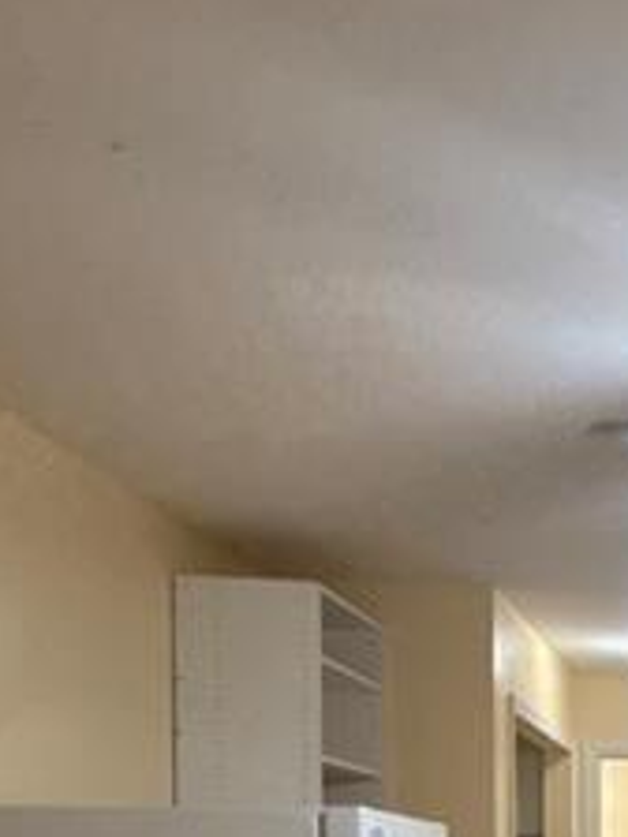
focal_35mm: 48
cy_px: 919
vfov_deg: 34.3
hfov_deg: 23.3
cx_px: 979
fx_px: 1161
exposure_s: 1/120
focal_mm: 2.22
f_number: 2.2
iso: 400
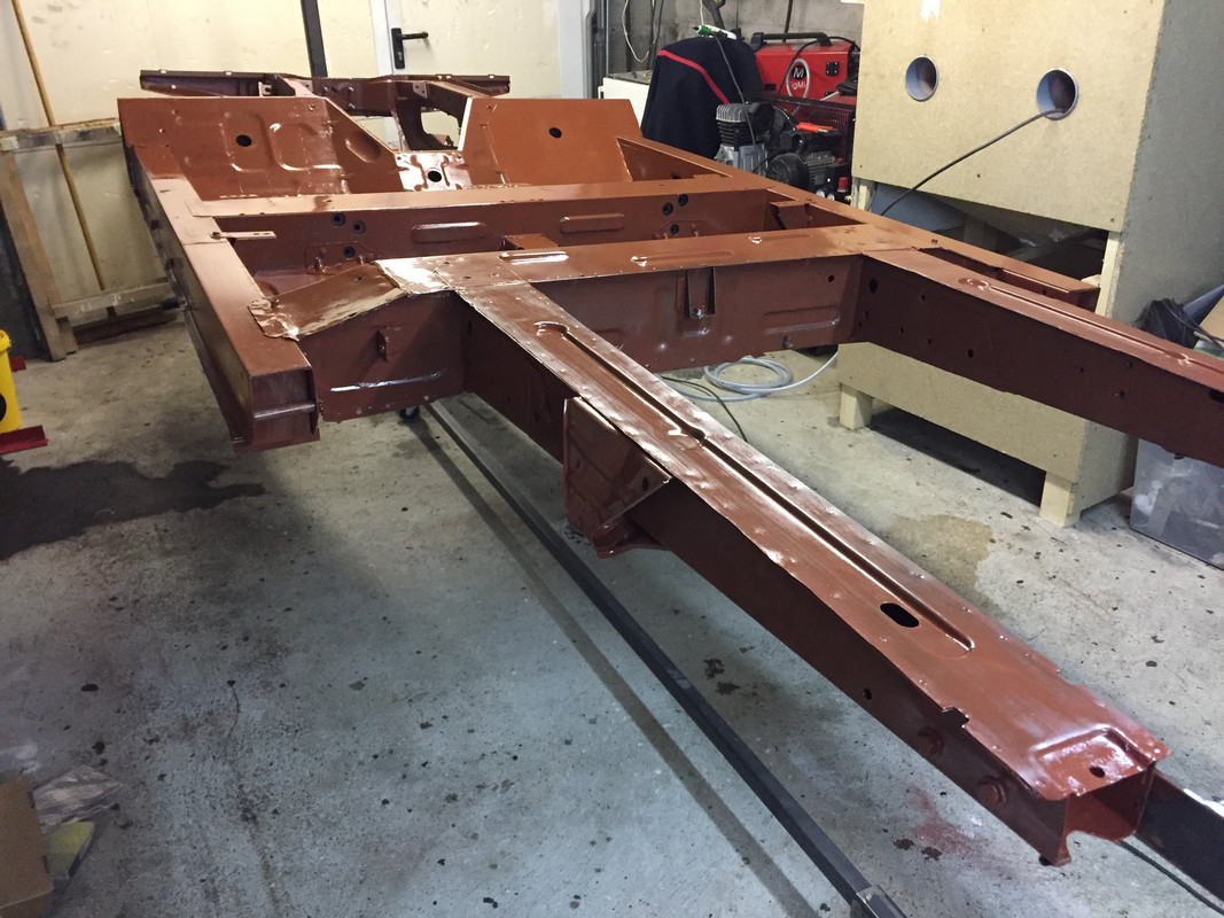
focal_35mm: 29
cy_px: 459
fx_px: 1025
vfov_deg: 48.2
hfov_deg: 61.7
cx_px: 612
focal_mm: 4.15
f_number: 2.2
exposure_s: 1/25
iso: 250
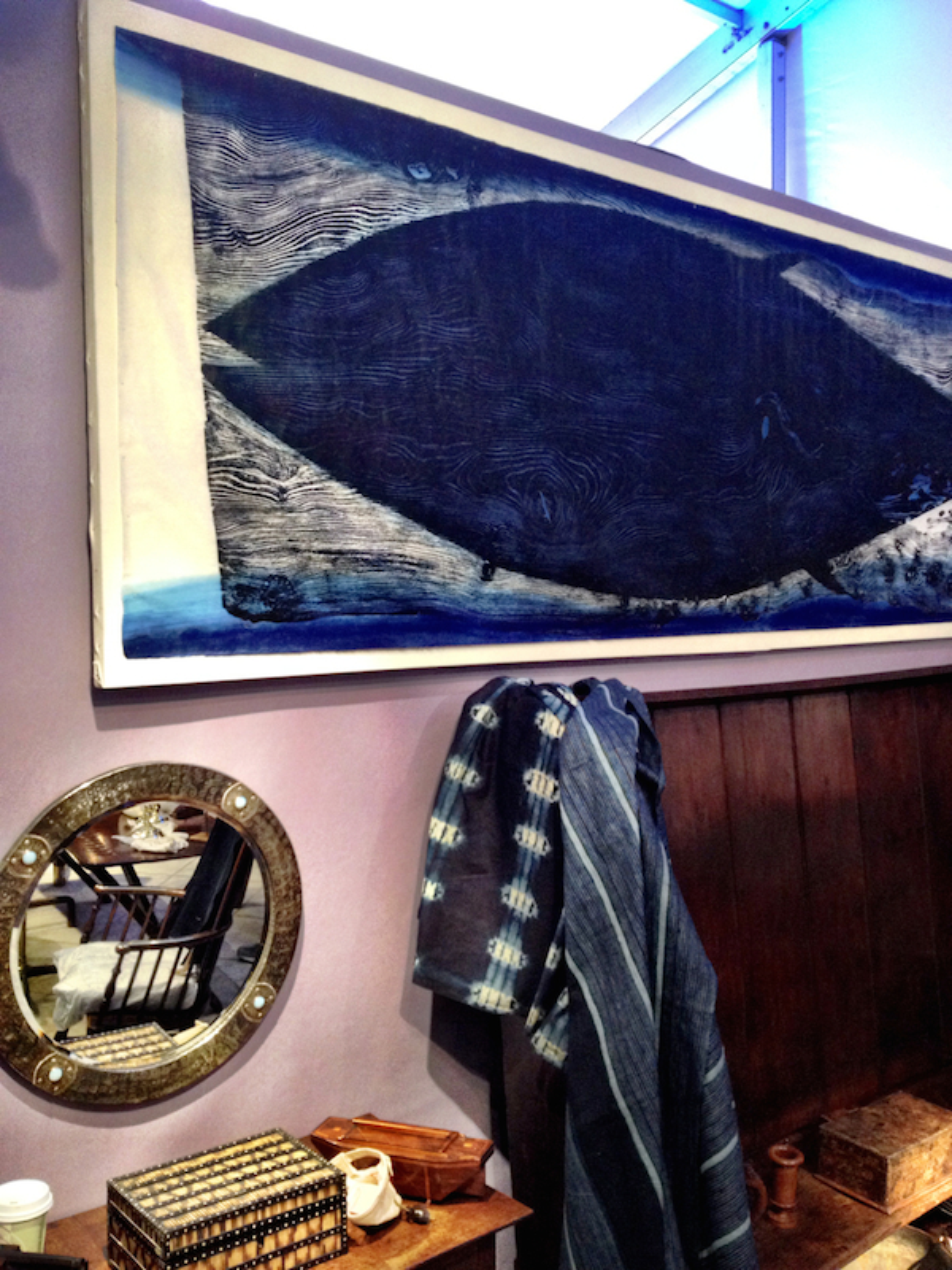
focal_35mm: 35
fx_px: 1283
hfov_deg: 40.7
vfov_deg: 52.6
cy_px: 635
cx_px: 476
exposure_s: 1/20
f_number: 2.4
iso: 200
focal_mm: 4.28
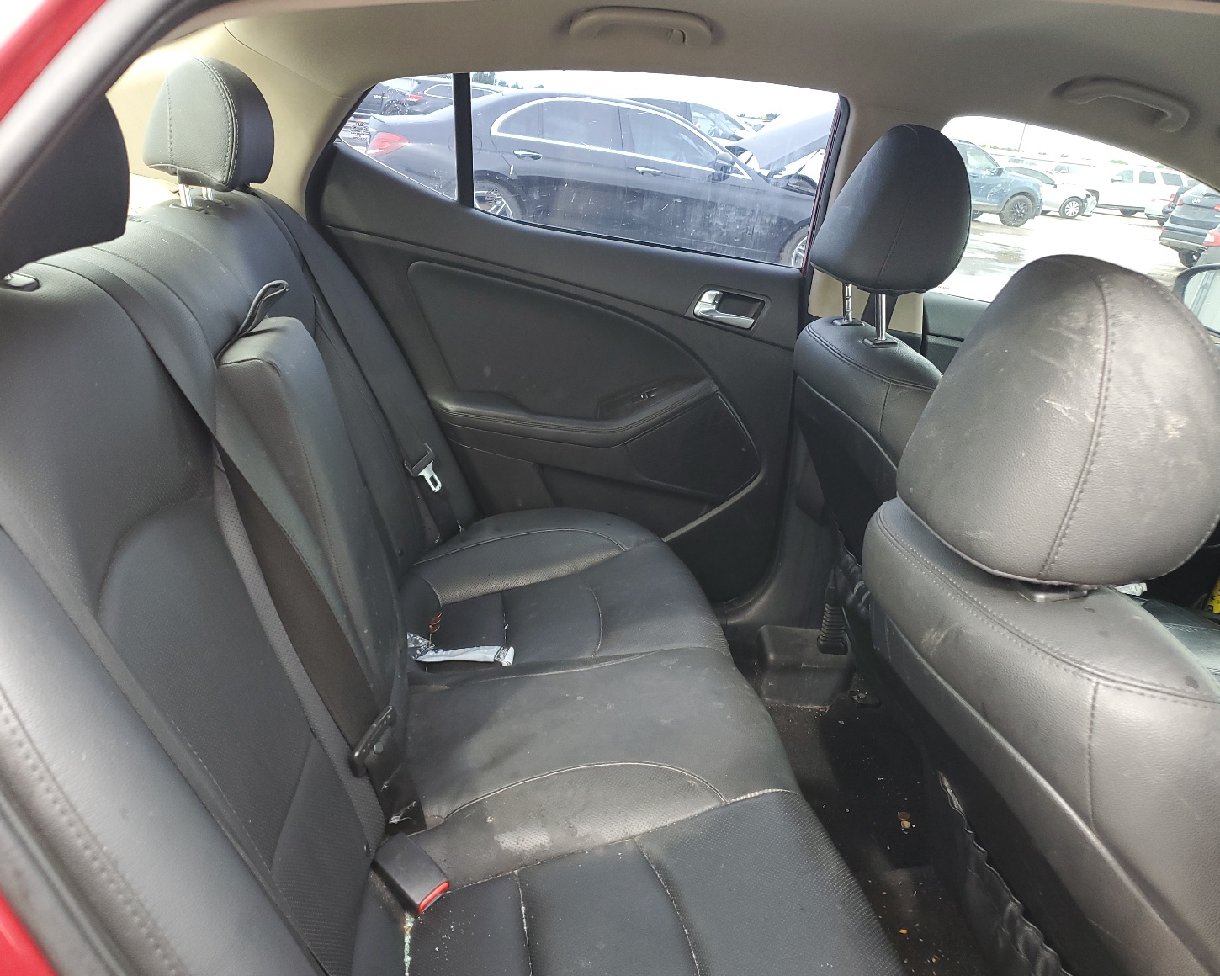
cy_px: 497
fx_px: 1011
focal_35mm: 28
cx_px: 552
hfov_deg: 62.1
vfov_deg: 51.5
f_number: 1.5
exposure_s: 1/120
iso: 66
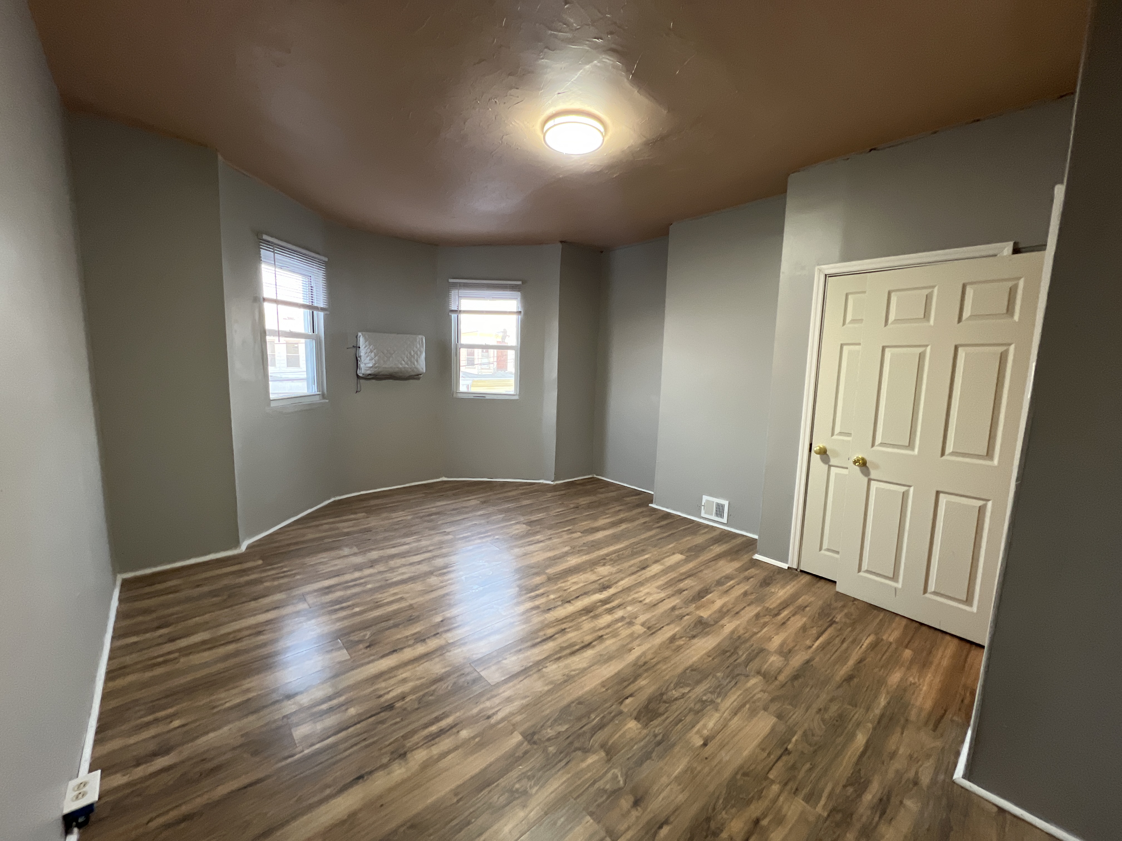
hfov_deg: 106.2
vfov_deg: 89.9
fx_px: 421
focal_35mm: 13
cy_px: 420
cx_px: 561
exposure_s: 1/60
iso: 320
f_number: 1.8
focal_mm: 1.57
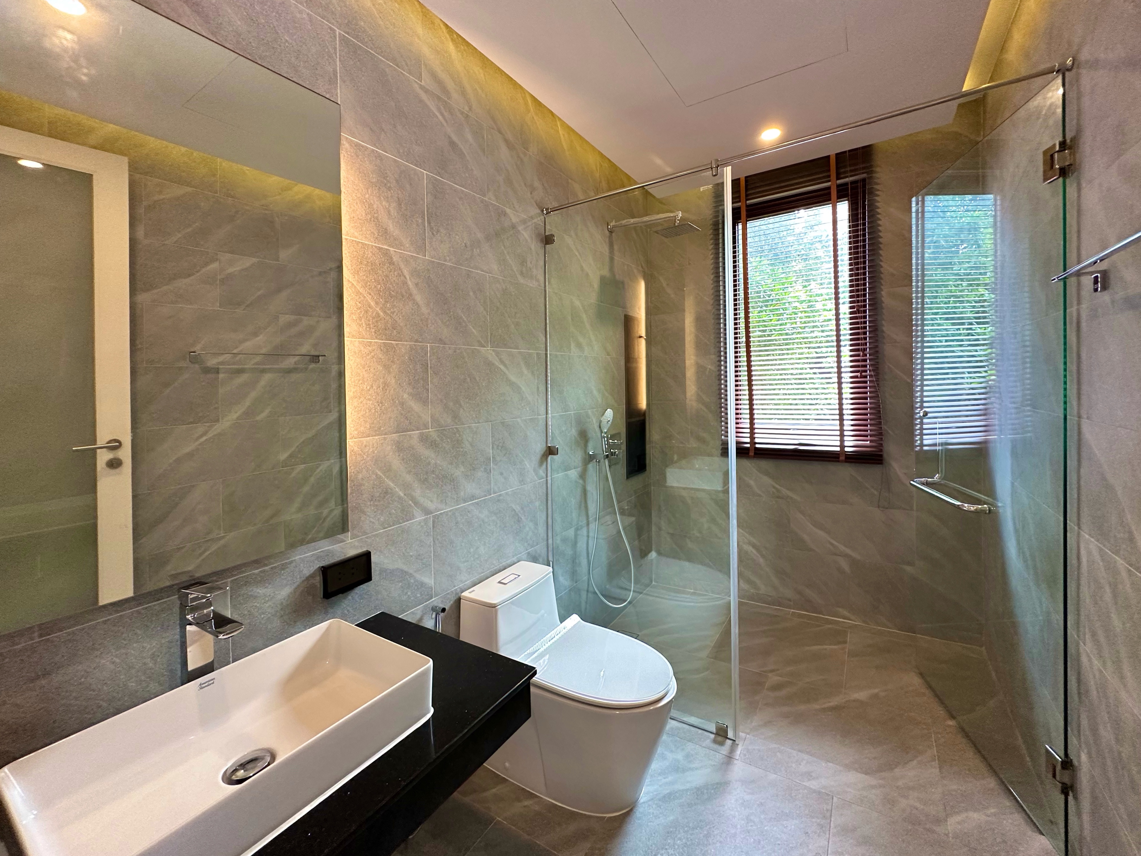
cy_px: 428
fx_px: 461
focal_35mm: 14
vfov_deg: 85.7
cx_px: 570
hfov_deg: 102.1
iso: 250
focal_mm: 2.22
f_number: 2.2
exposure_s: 1/100
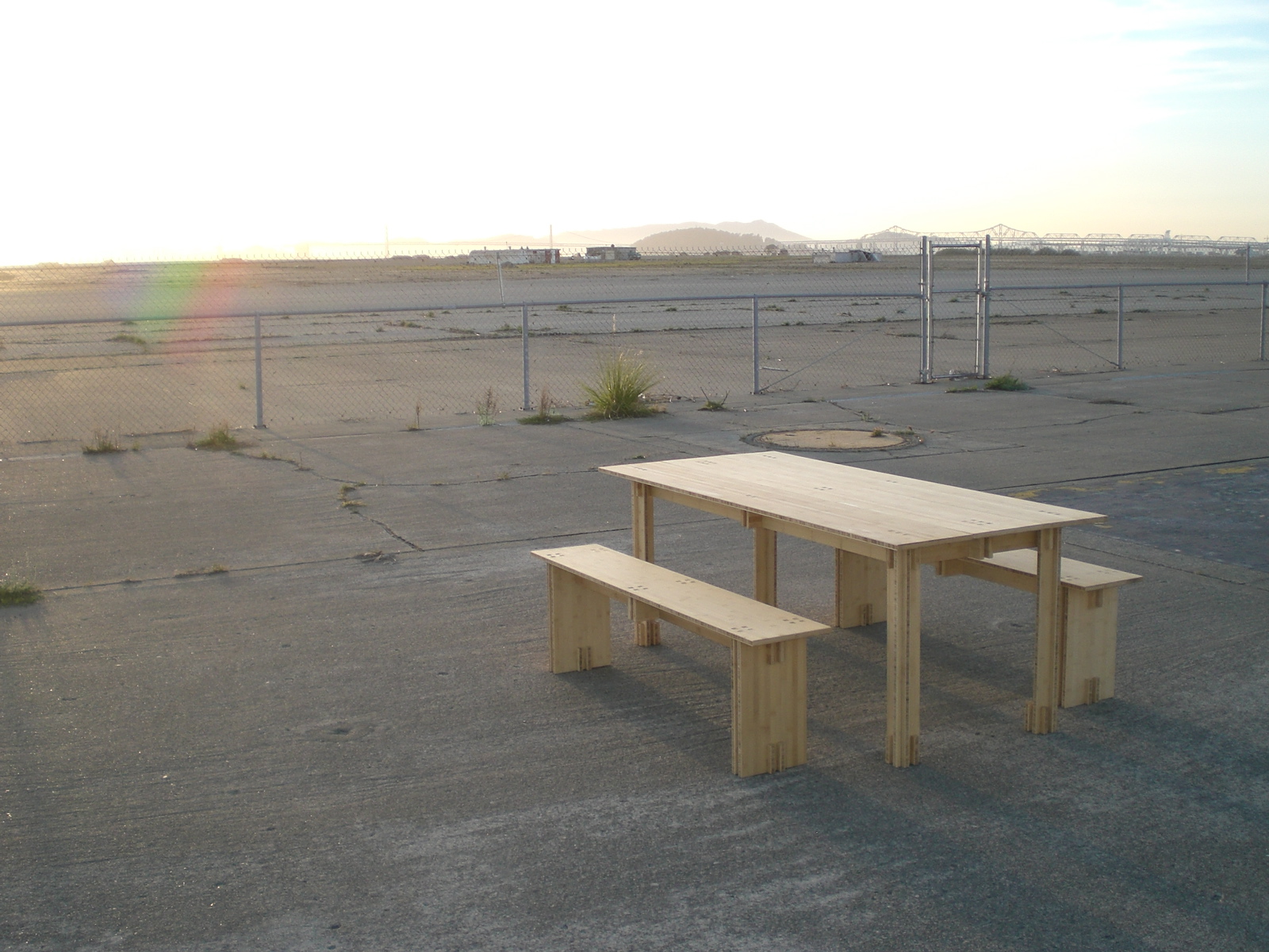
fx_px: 1393
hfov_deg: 49.0
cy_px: 476
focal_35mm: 38
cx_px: 634
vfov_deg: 37.7
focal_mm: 6.3
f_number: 3.1
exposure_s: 1/160
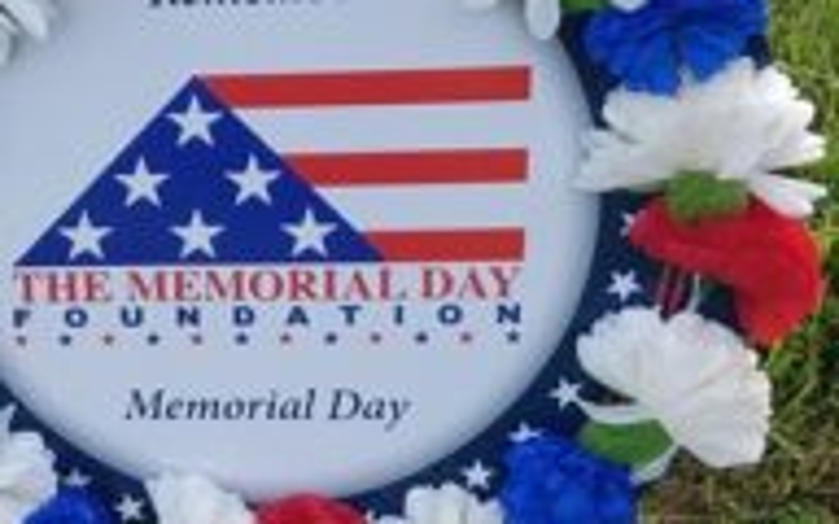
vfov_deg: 15.2
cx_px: 122
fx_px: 1966
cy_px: 319
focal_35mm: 86
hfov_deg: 23.6
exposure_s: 1/544
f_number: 1.7
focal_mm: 4.2
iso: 50
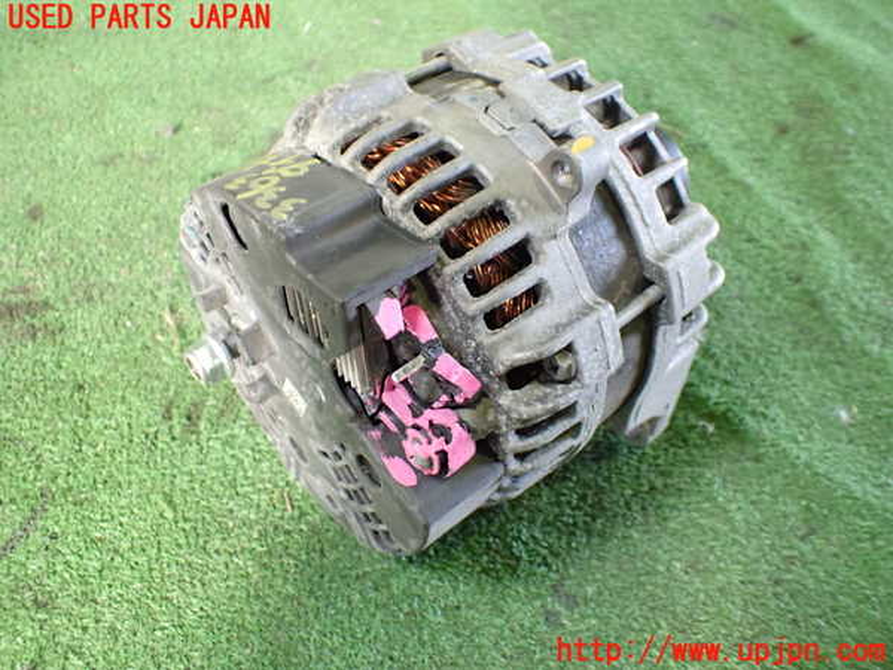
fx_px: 774
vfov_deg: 46.8
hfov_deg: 60.0
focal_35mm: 30
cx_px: 446
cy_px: 335
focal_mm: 5.4
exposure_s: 1/60
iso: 800
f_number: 2.3
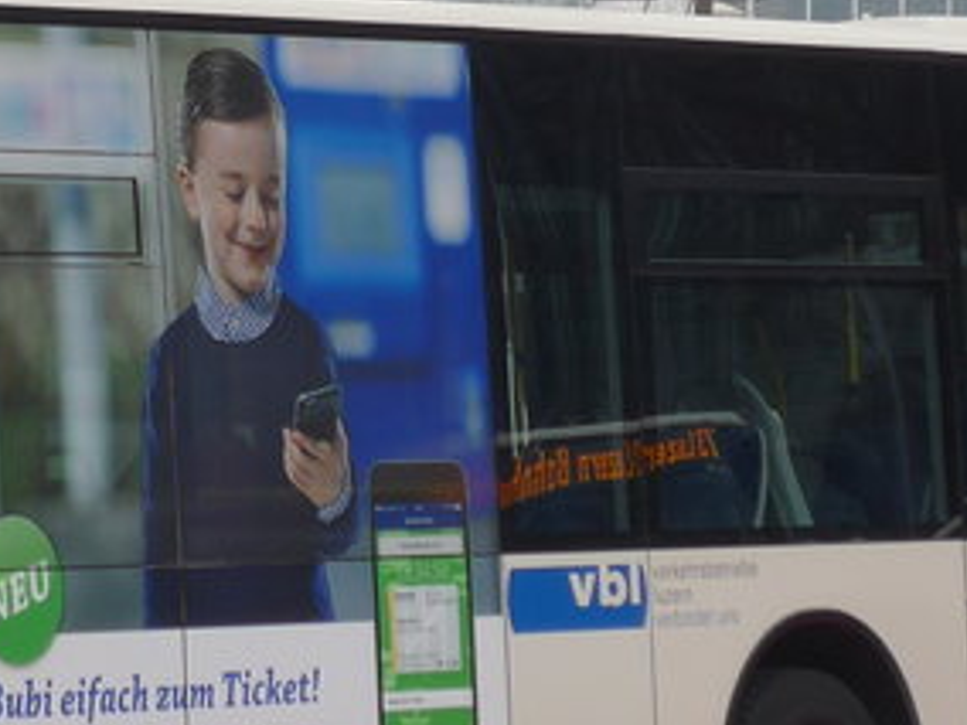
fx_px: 8744
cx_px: -330
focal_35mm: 313
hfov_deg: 6.3
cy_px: -82
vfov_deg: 4.7
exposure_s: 1/100
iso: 80
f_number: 4.2
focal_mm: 15
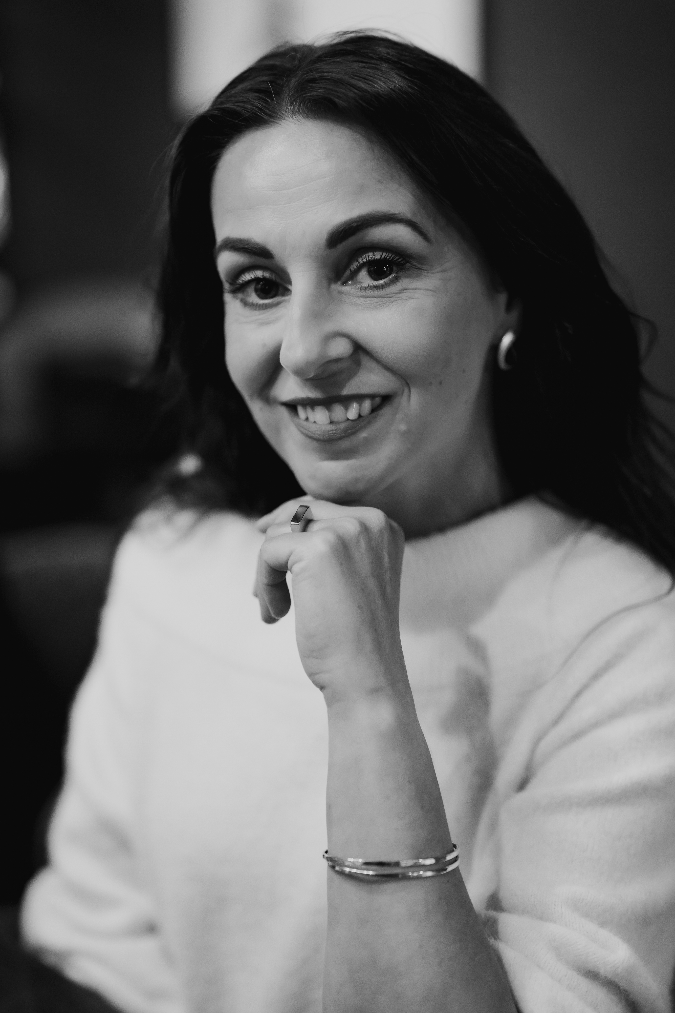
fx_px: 1659
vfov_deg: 33.9
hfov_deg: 23.0
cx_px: 327
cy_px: 510
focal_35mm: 59
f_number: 1.4
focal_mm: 50
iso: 1000
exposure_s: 1/100
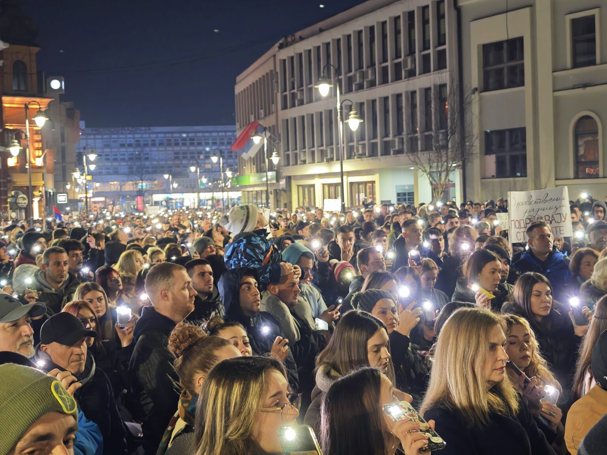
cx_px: 304
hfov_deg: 37.5
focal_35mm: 51
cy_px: 228
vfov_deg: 28.6
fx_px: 894
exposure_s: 1/25
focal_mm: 8.72
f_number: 1.63
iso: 545
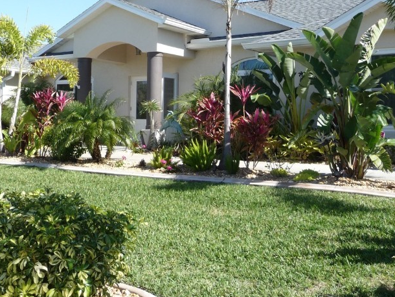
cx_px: 179
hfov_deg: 40.4
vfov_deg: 30.5
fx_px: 537
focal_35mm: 47
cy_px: 82
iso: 100
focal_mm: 4.7
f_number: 3.3
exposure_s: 1/500
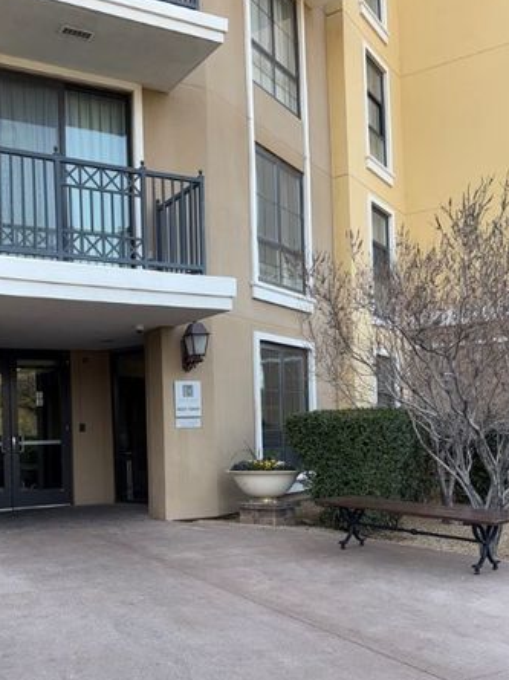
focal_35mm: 36
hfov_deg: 38.9
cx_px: 147
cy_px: 418
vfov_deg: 51.0
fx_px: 707
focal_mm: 6.76
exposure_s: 1/1106
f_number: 1.78
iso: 80
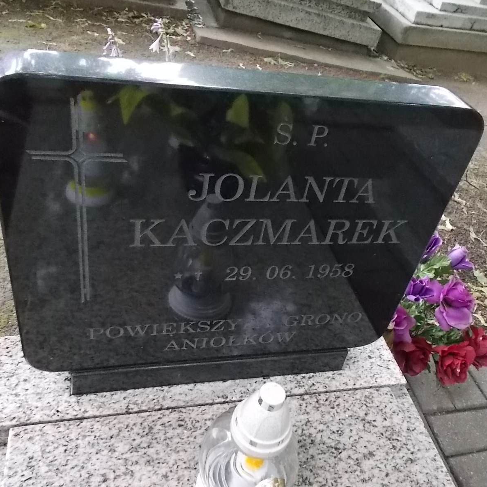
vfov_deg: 52.5
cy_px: 243
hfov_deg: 52.5
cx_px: 262
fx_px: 493
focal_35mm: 31
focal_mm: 4.6
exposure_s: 1/200
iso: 400
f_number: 3.2
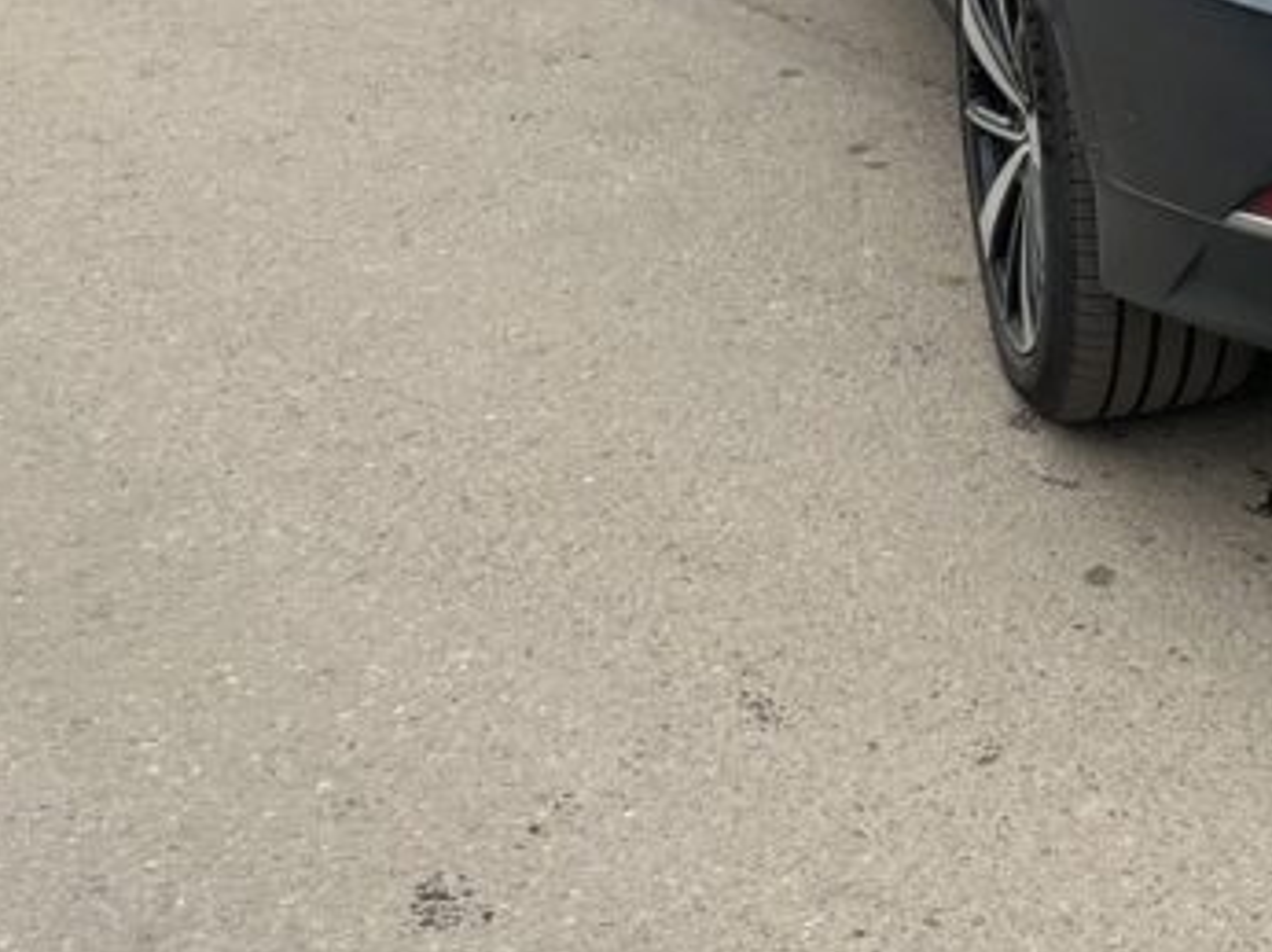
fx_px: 2827
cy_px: -184
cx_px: 1658
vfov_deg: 18.2
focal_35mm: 77
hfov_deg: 22.6
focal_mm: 5.1
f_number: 1.6
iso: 50
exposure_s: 1/363
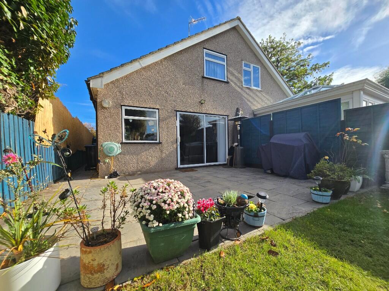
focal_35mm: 13
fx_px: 146
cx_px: 194
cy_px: 146
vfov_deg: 89.9
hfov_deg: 106.2
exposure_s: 1/2049
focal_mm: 2.2
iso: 50
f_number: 2.2
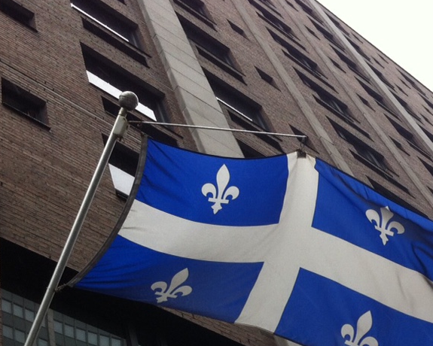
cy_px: 326
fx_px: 974
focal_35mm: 76
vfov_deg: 19.7
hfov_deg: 24.4
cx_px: 389
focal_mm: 3.85
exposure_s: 1/186
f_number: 2.8
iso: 80
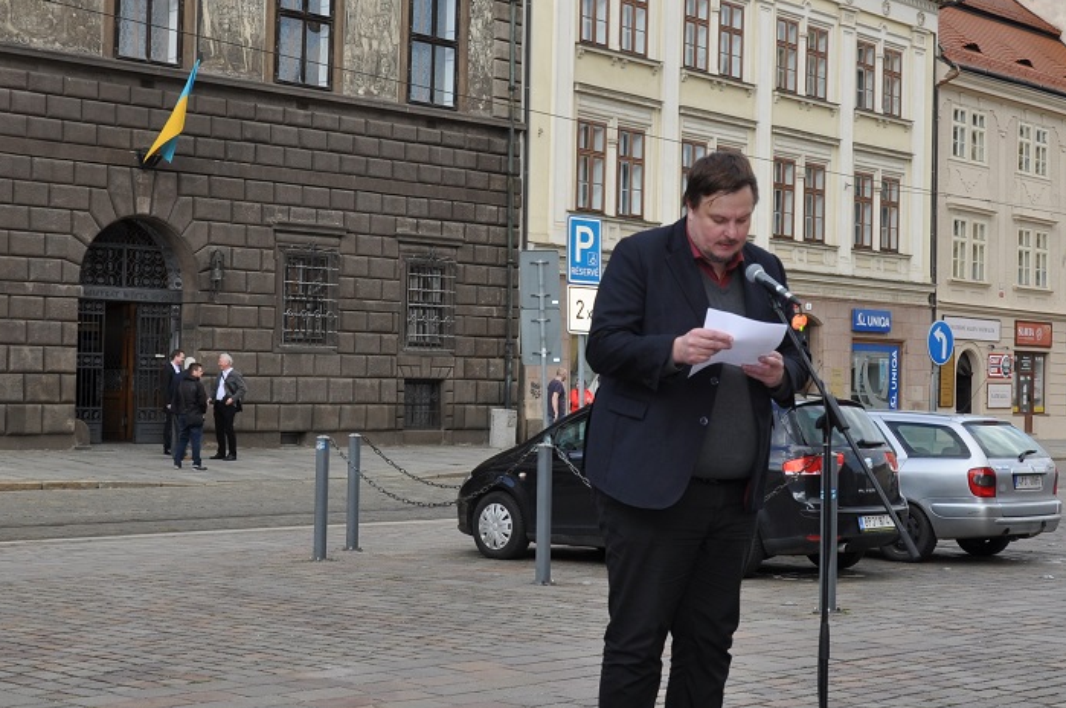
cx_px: 587
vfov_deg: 20.2
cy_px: 314
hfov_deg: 30.1
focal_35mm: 67
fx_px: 1981
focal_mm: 26
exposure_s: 1/200
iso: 200
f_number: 8
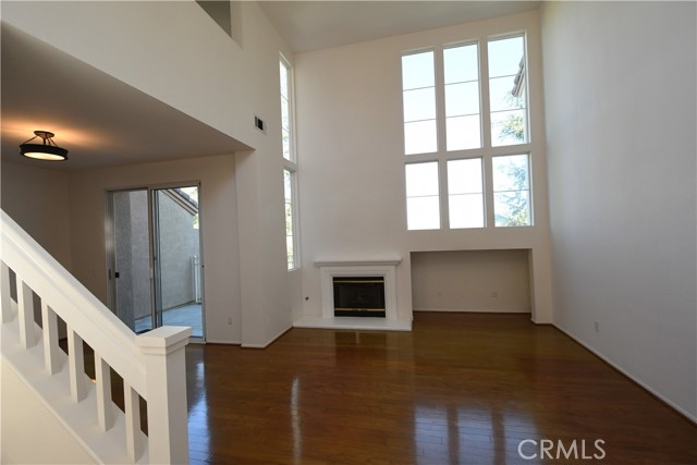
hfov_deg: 100.4
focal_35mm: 15
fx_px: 290
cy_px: 232
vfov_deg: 77.4
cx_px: 348
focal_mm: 10
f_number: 6.3
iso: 800
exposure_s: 1/160
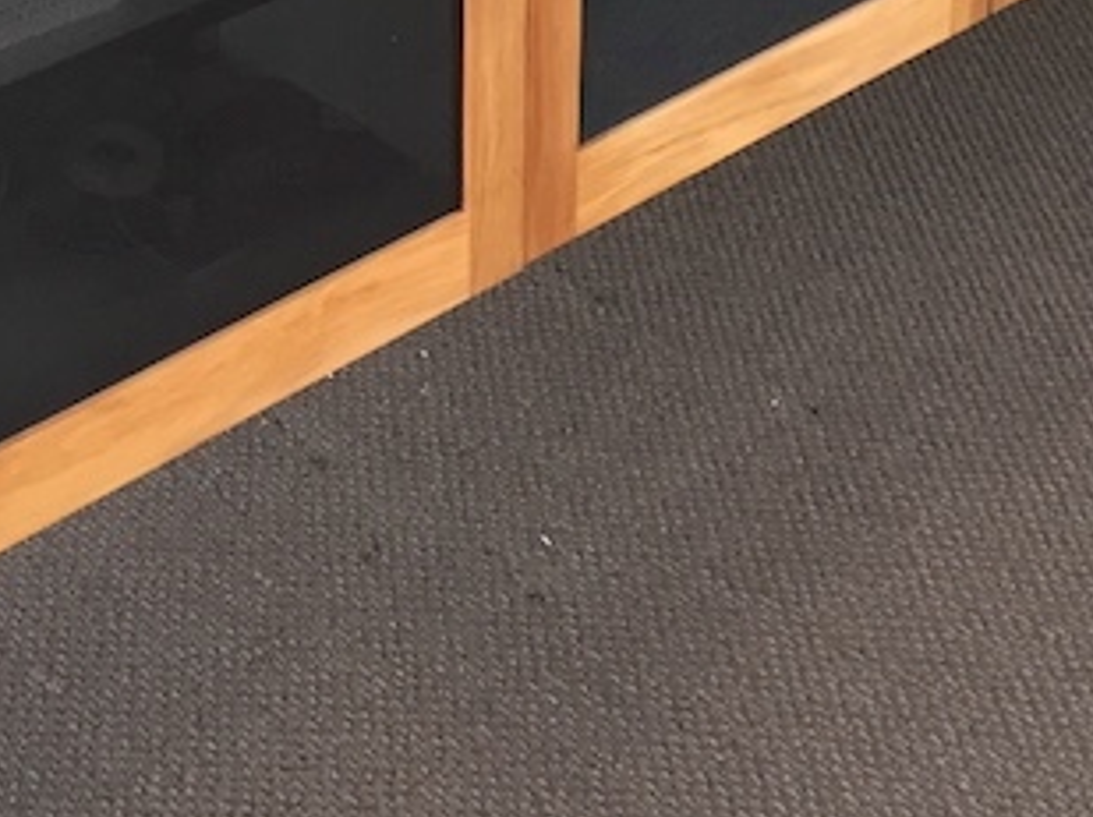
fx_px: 2965
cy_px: -435
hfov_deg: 20.9
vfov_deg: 14.5
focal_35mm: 94
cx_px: 488
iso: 80
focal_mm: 4.15
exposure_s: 1/33
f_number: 2.2
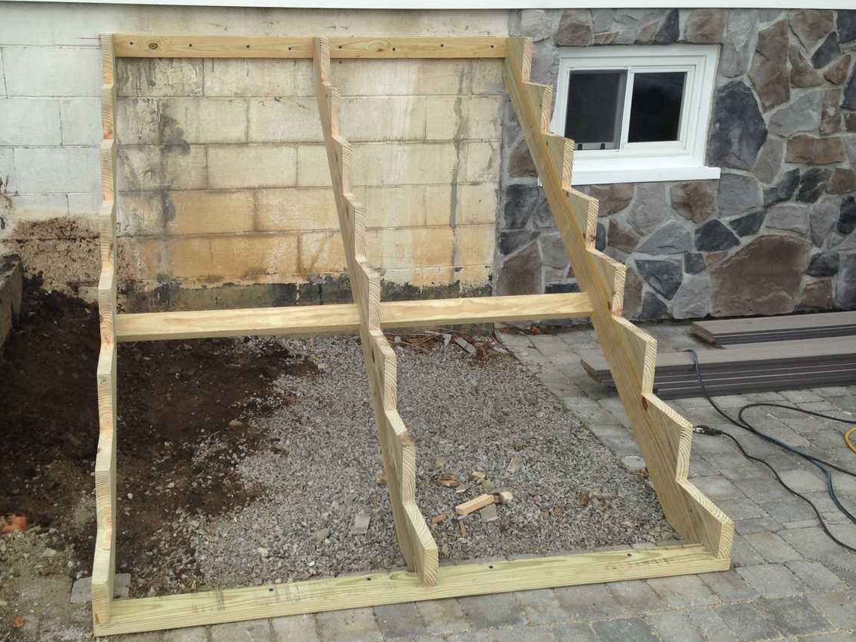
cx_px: 352
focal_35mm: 39
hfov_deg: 47.6
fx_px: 964
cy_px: 303
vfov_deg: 36.8
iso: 50
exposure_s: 1/1355
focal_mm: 4.12
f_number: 2.4
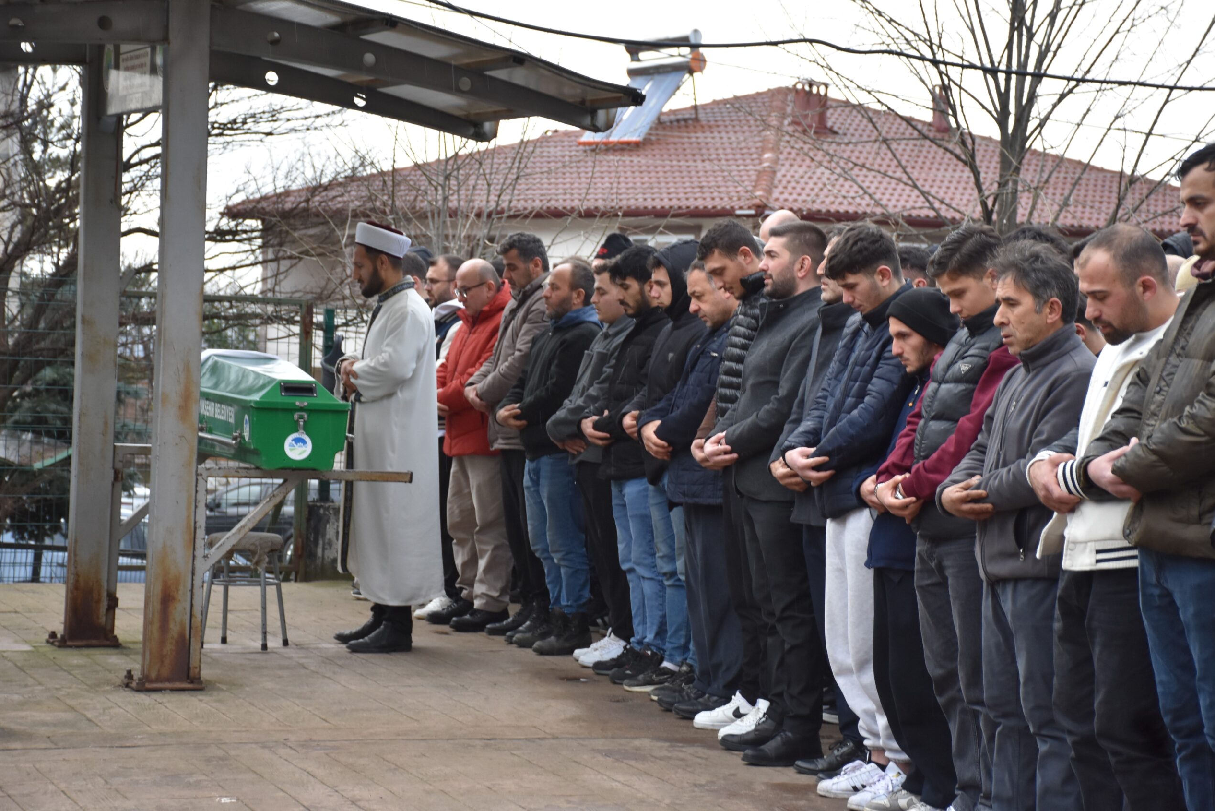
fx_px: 3173
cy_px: 403
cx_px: 605
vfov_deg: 14.6
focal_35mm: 94
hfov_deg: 21.7
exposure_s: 1/100
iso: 800
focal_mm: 62
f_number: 5
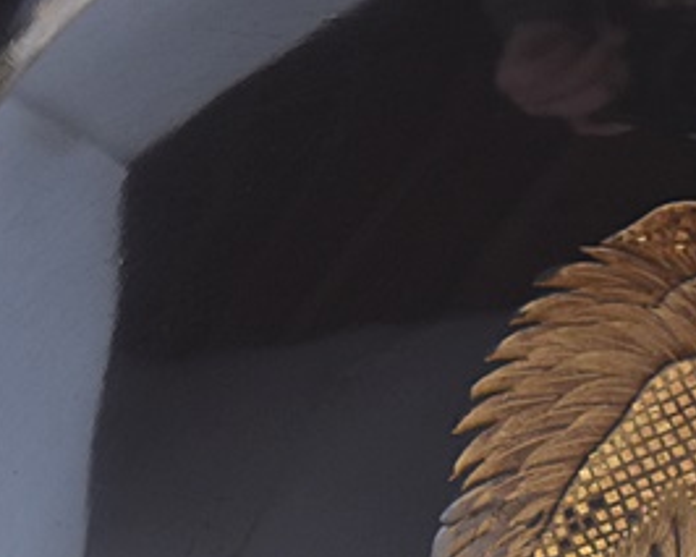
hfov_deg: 7.4
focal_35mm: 262
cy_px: 774
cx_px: 489
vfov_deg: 5.9
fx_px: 5390
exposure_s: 1/10
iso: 800
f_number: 5.6
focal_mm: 55
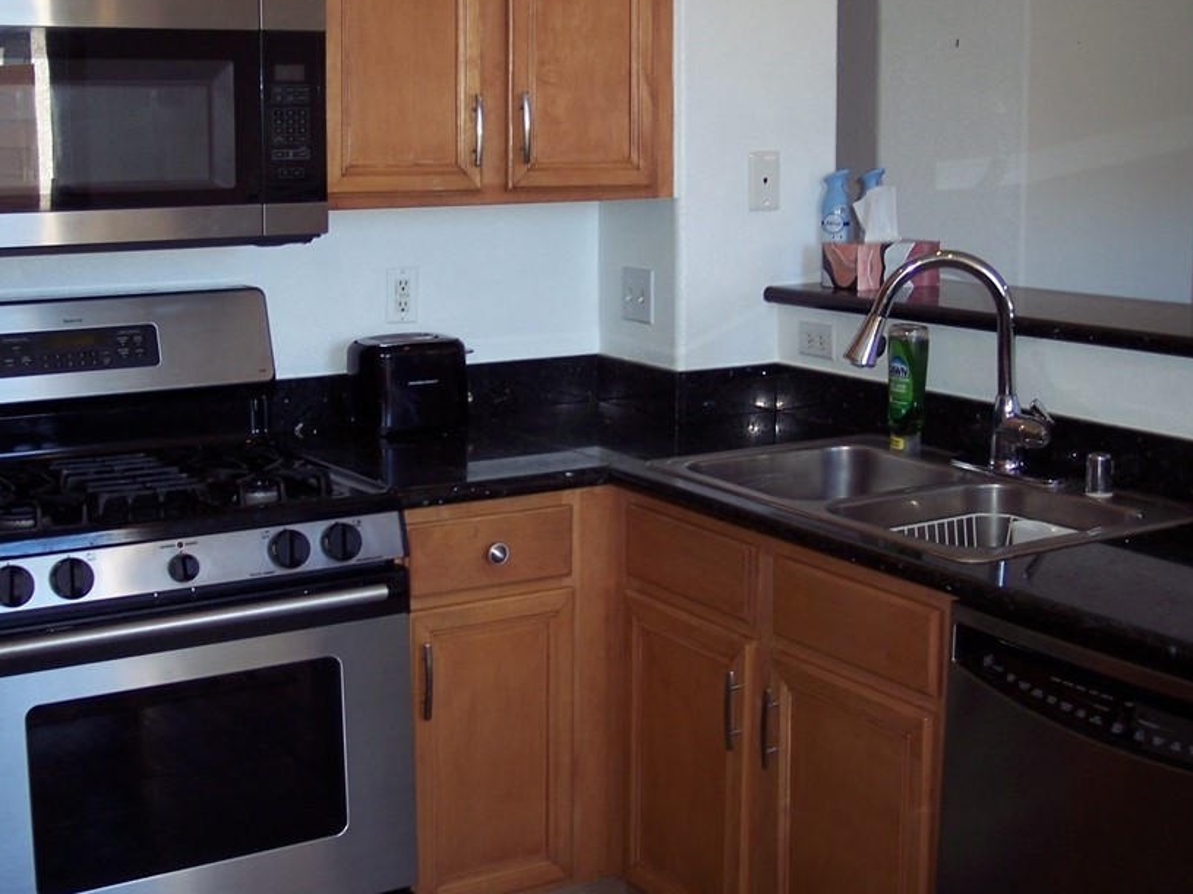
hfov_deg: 38.9
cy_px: 356
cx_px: 550
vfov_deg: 29.6
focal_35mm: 49
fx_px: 1688
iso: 100
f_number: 2.8
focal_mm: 8
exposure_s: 1/60
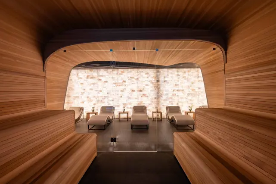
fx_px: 123
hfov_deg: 96.6
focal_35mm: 16
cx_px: 130
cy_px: 96
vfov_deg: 73.7
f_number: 14
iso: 250
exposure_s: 1/6
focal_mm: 14
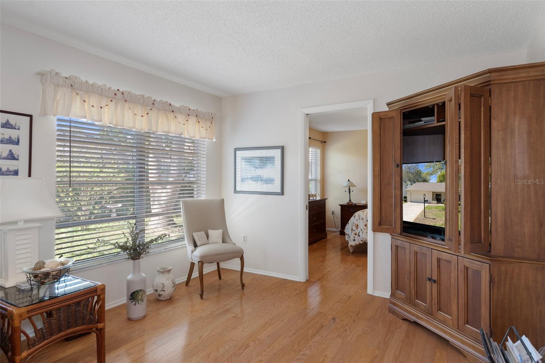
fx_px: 318
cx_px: 272
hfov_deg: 81.2
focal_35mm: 21
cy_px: 182
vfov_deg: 59.5
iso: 320
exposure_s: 1.5
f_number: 8
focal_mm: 14
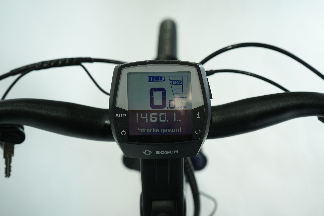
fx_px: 342
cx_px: 162
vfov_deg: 35.1
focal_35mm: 38
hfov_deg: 50.7
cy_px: 108
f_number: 5.6
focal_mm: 38
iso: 1600
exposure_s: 1/200
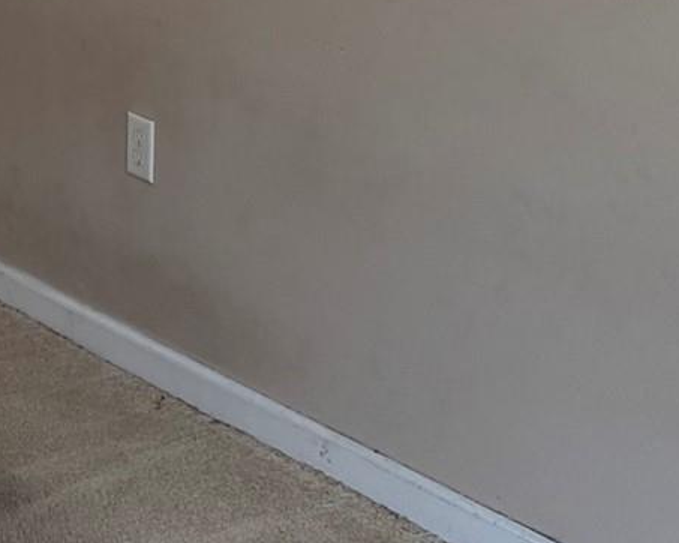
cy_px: -333
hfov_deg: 17.0
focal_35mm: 106
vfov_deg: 13.5
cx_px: -223
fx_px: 2129
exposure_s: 1/60
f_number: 1.78
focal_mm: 6.76
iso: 500
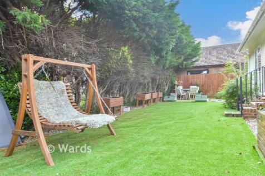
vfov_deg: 51.3
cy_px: 88
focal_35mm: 25
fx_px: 184
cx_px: 132
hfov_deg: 71.5
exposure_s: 1/40
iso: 160
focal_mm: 17
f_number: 8
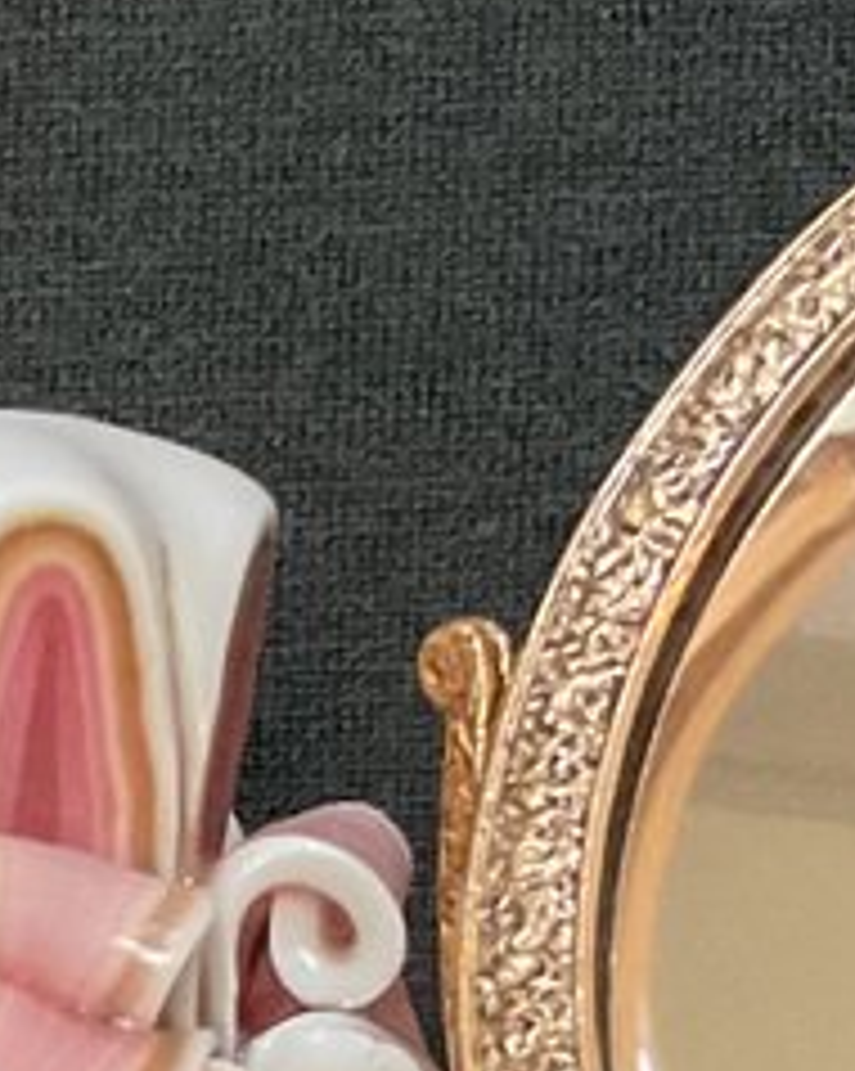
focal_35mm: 180
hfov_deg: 8.1
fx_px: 5701
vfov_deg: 10.4
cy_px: 1622
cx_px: -938
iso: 250
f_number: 1.8
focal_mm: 3
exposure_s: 1/60
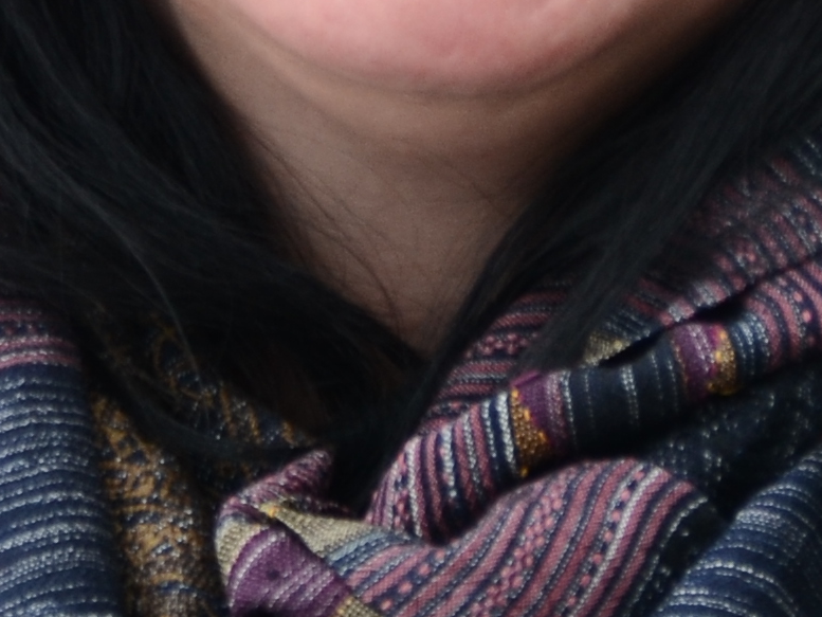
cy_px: 214
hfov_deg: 5.4
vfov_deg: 4.1
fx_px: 8669
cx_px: 36
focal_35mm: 365
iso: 250
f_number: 3.2
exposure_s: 1/250
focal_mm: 40
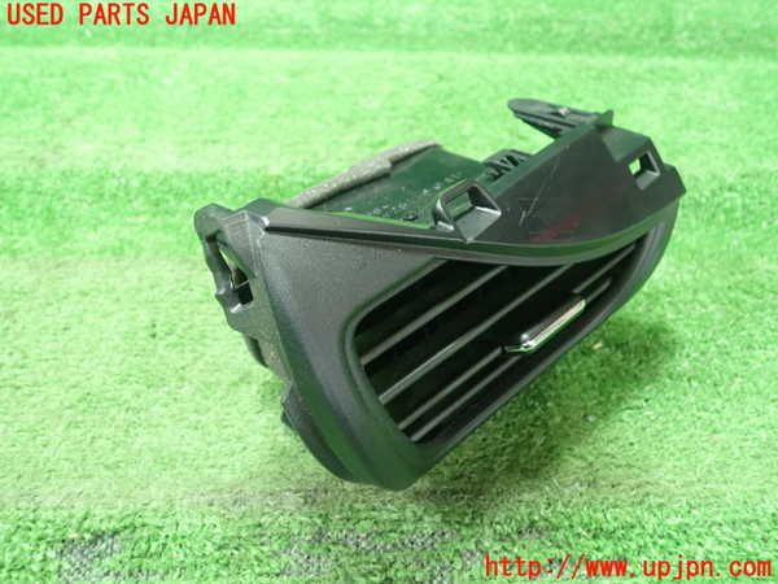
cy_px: 292
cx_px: 389
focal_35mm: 30
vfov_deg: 46.8
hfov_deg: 60.0
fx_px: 674
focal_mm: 5.5
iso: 800
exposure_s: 1/80
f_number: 2.3
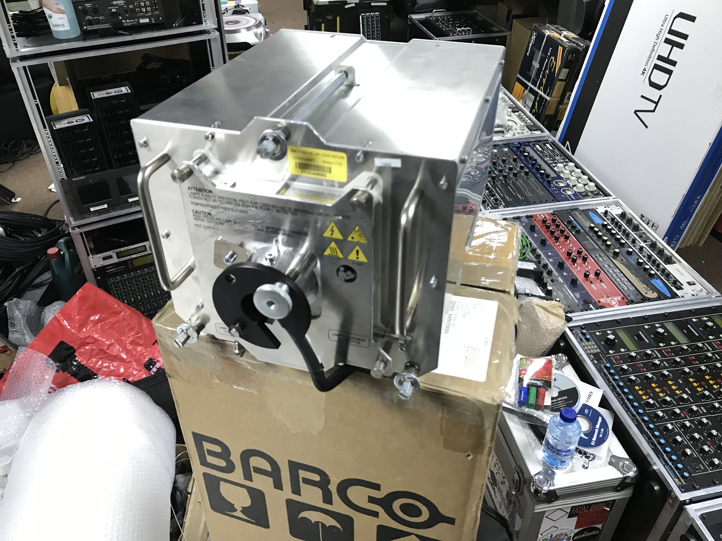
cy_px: 270
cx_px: 361
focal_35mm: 28
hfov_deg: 63.4
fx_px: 584
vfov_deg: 49.7
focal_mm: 3.99
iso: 64
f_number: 1.8
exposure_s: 1/17
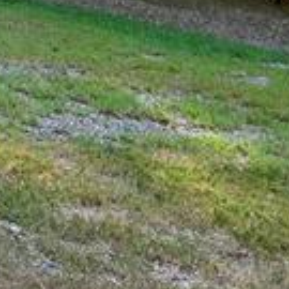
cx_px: -232
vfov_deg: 13.1
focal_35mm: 119
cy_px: -244
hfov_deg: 13.2
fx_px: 1126
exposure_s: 1/125
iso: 640
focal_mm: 18.5
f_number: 6.3
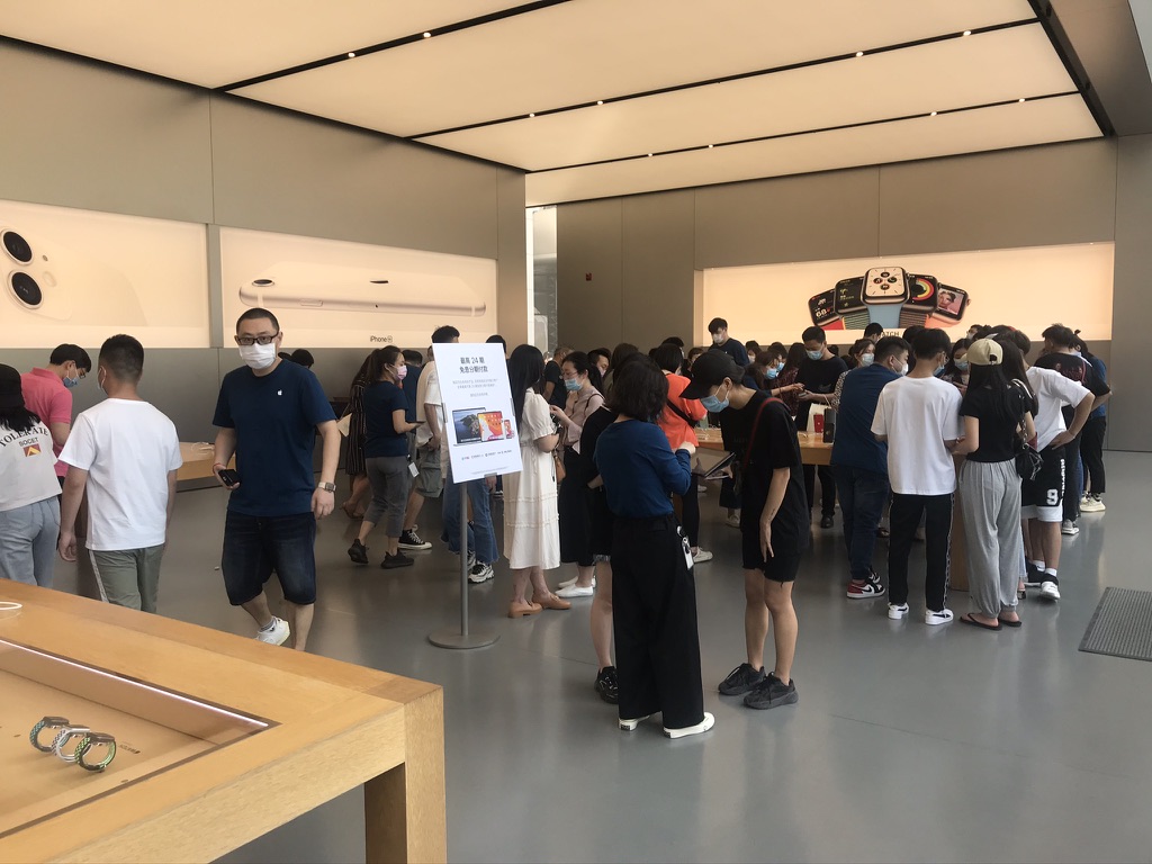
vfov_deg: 49.7
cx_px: 576
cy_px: 432
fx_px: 932
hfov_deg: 63.4
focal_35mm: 28
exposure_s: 1/195
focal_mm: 3.99
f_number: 1.8
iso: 20
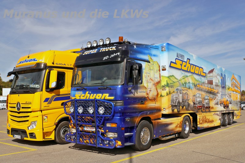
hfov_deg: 59.3
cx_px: 122
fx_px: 215
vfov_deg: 41.5
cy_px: 82
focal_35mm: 32
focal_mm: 21.1
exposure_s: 1/640
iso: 100
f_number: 5.6
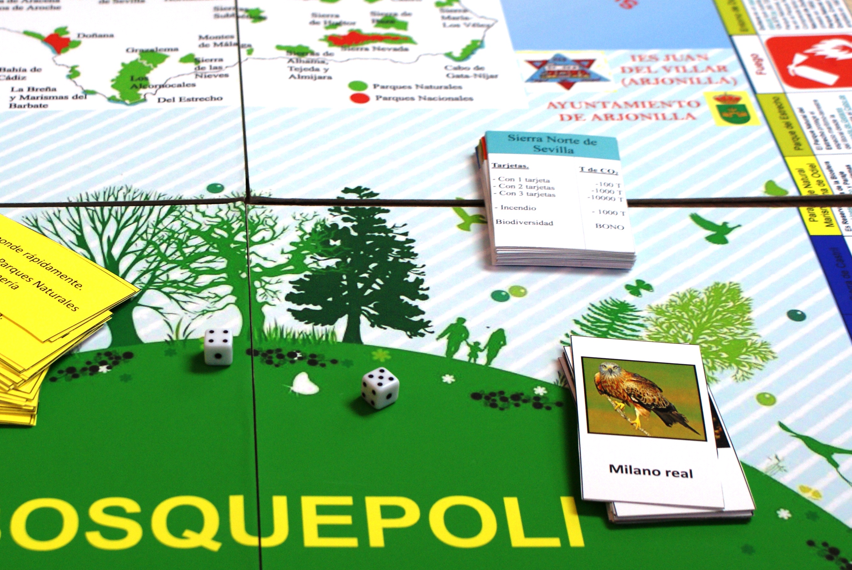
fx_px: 1818
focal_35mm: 77
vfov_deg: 17.8
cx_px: 244
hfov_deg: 26.1
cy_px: 327
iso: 320
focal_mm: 35
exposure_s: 1/60
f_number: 5.6
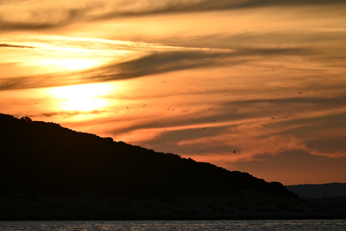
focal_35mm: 300
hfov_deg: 6.9
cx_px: 173
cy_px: 116
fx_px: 2884
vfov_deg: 4.6
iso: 100
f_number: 6.3
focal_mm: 300
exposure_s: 1/1250
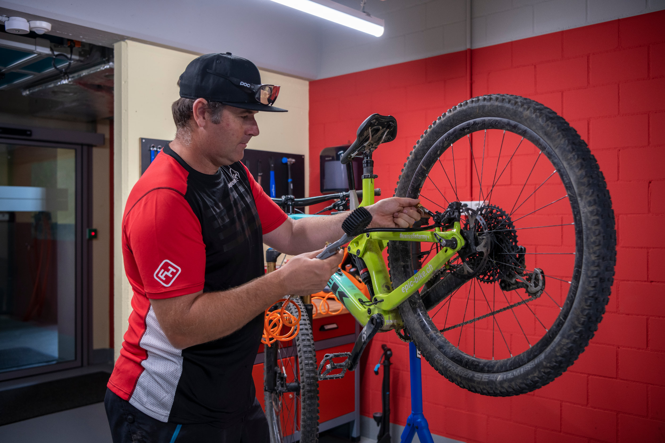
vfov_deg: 37.8
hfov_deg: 54.4
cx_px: 332
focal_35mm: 35
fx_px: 646
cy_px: 222
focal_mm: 35
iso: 400
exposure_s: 1/60
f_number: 3.5
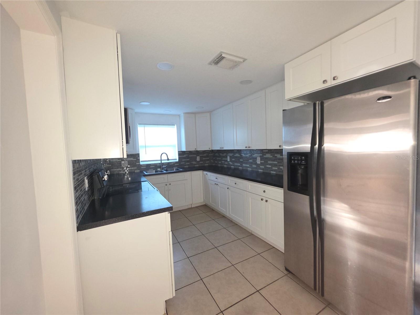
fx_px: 158
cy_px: 158
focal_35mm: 13
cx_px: 210
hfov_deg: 106.2
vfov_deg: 89.9
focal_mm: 2.2
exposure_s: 1/30
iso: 250
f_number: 1.9
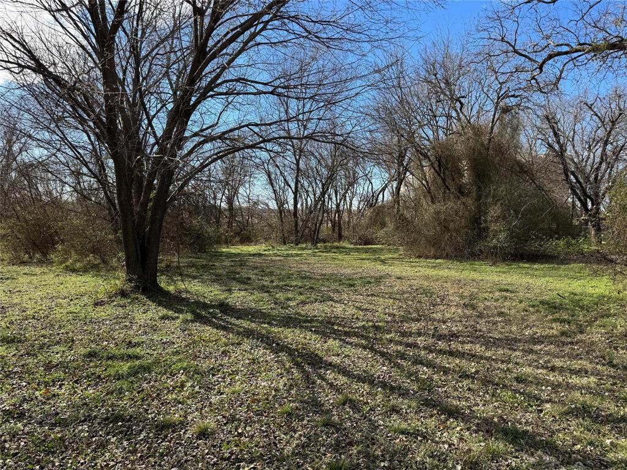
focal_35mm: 24
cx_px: 314
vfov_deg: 56.8
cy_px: 235
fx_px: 435
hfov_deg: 71.6
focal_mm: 6.76
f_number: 1.78
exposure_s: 1/2174
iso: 80
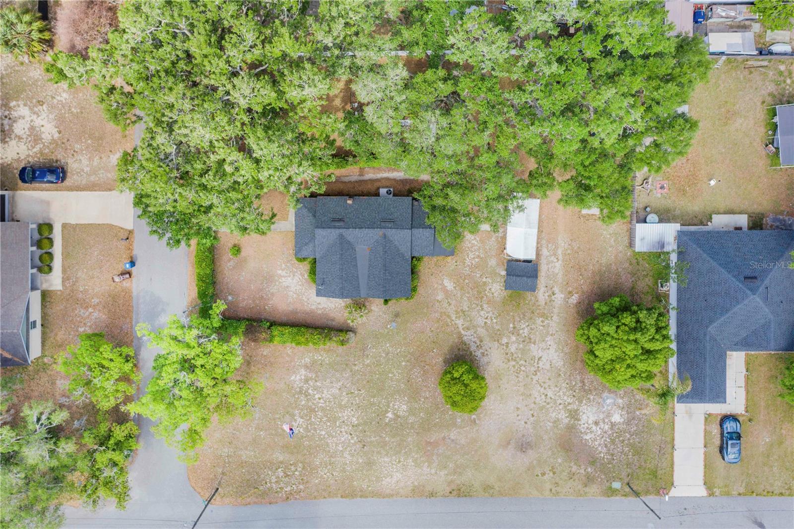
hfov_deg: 65.5
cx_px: 397
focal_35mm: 28
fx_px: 617
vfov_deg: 46.4
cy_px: 264
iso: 100
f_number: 4.5
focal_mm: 10.26
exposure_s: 1/200
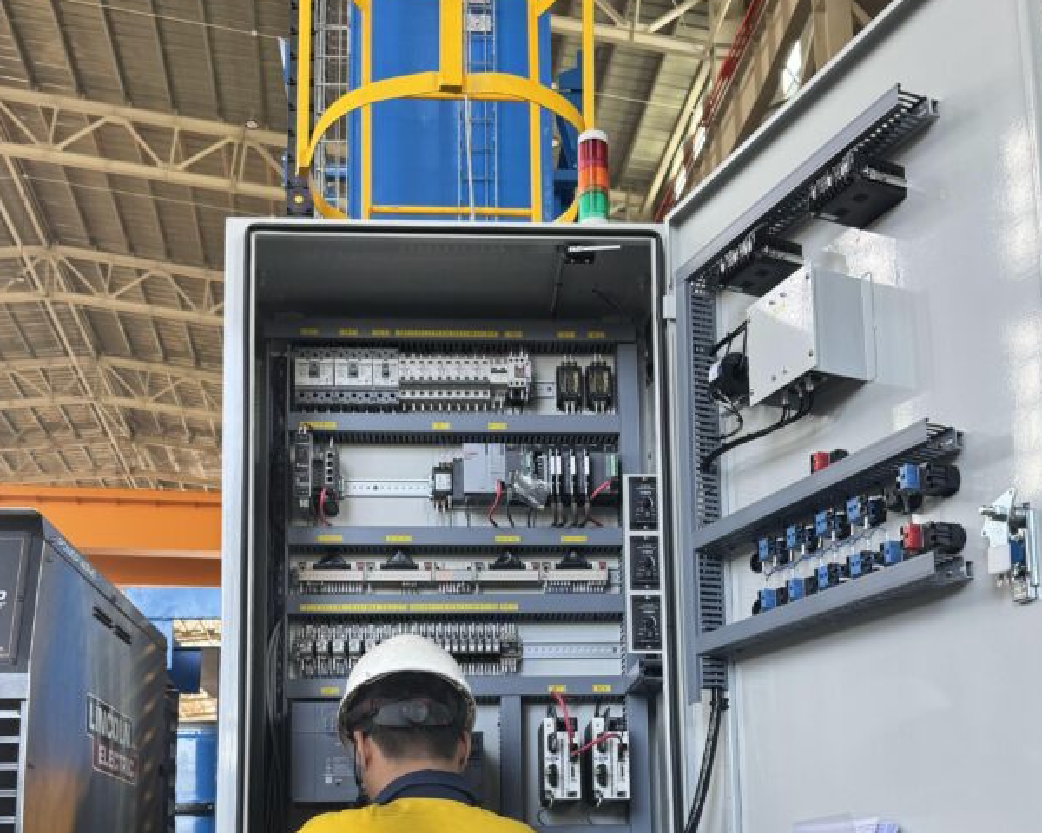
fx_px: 1234
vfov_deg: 35.8
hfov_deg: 45.8
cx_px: 509
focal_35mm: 40
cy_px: 699
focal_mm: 6.86
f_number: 1.78
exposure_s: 1/121
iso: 125
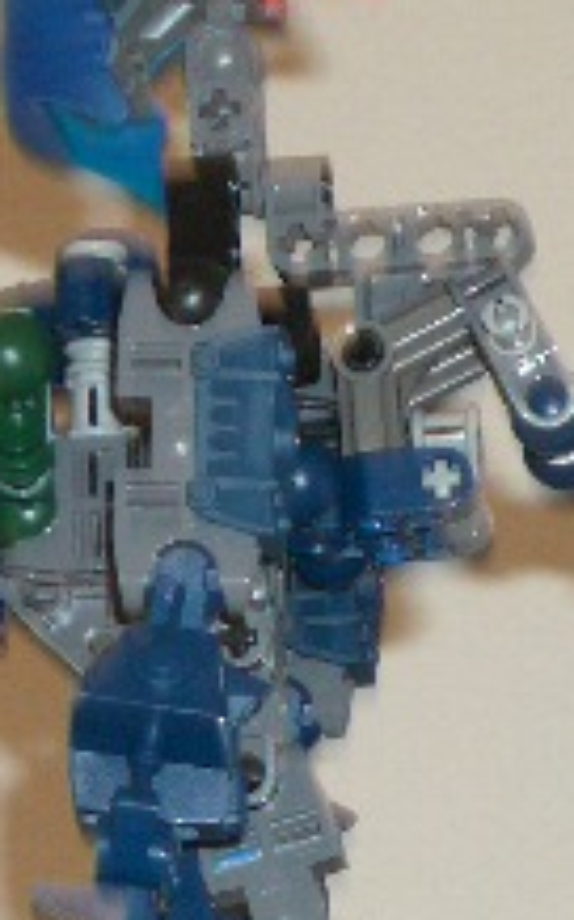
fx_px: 5764
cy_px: 658
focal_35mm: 230
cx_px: 490
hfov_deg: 5.7
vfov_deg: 9.1
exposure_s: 1/60
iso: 100
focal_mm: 12.2
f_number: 3.9
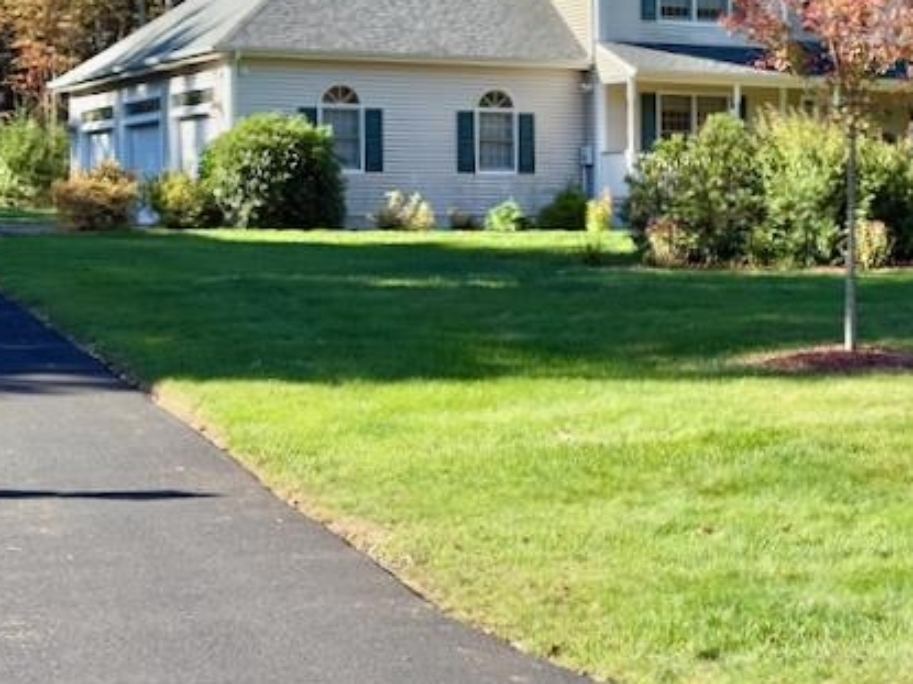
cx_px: 638
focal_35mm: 74
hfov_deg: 26.1
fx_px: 1951
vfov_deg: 19.8
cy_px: 183
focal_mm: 6.76
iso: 80
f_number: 1.78
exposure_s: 1/1642
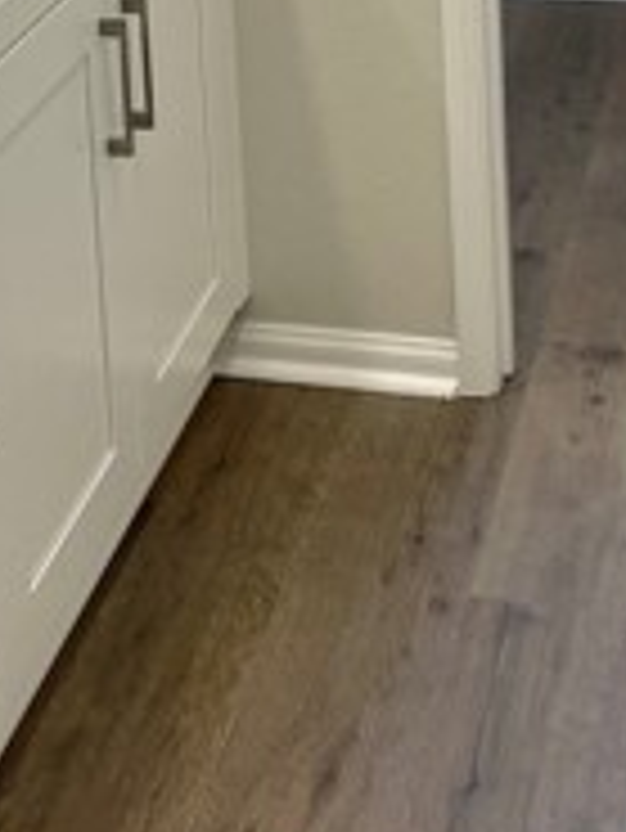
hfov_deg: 16.3
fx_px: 2168
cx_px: 113
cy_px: -261
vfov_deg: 19.9
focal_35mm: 90
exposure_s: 1/120
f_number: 1.6
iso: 64
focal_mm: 4.2
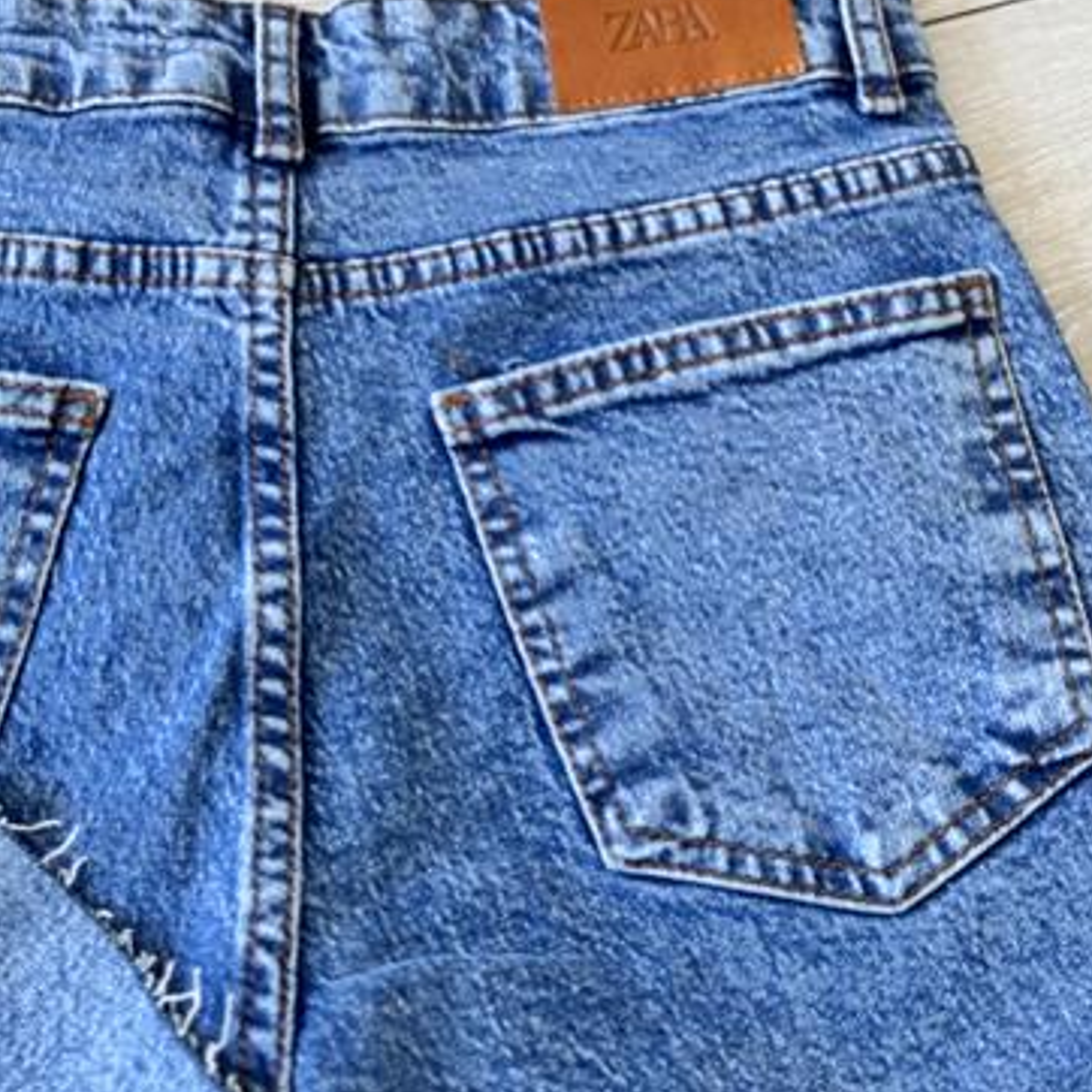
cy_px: 398
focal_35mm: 61
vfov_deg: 28.0
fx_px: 2177
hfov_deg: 28.1
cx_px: 585
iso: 80
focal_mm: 6.76
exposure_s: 1/121
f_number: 1.78
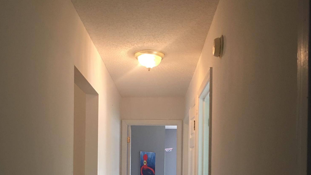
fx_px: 355
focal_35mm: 43
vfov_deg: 26.3
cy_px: 173
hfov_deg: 47.4
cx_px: 157
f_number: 2.2
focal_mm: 4.15
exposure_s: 1/15
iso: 50
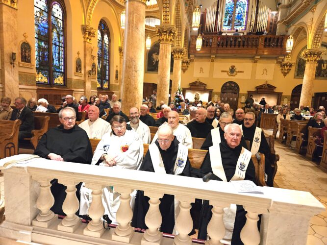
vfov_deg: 58.9
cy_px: 122
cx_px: 164
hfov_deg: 73.9
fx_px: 217
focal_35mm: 23
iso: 800
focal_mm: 5.4
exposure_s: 1/120
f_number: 1.8
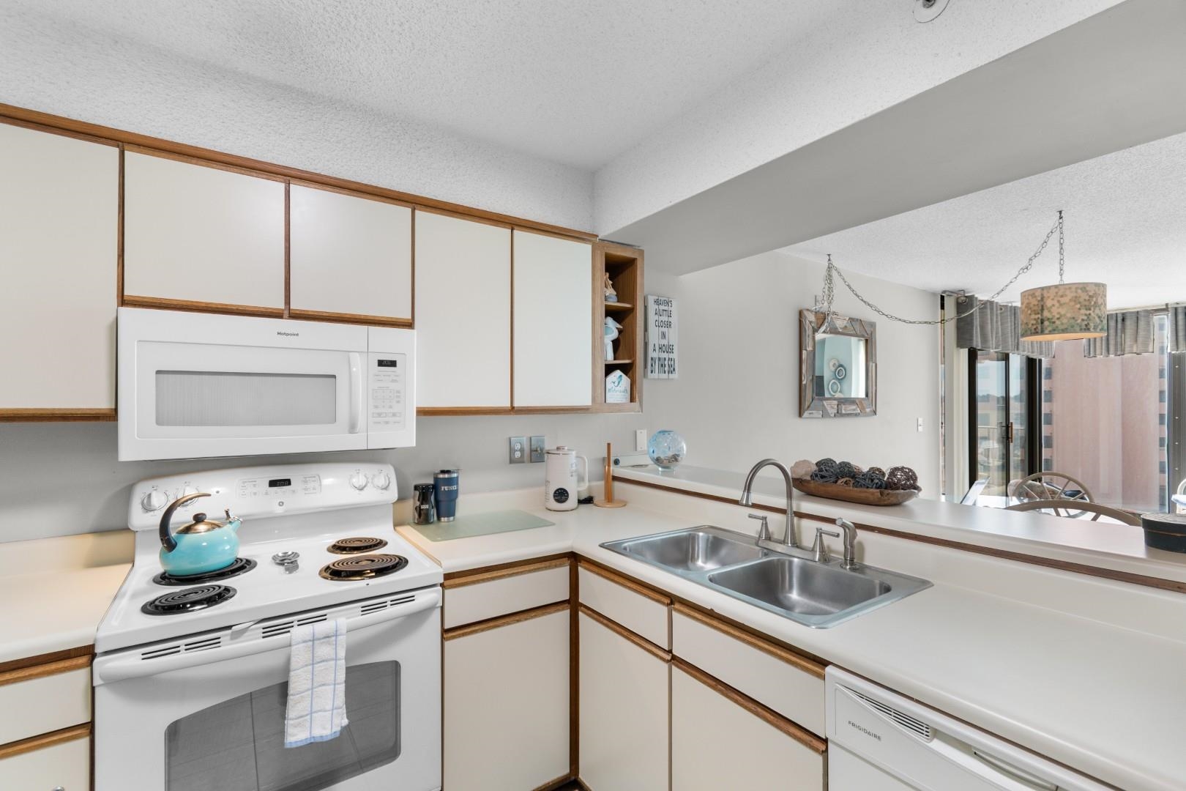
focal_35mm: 15
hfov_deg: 100.4
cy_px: 396
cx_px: 593
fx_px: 494
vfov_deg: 77.3
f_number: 4.5
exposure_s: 1/10
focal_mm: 10
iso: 100
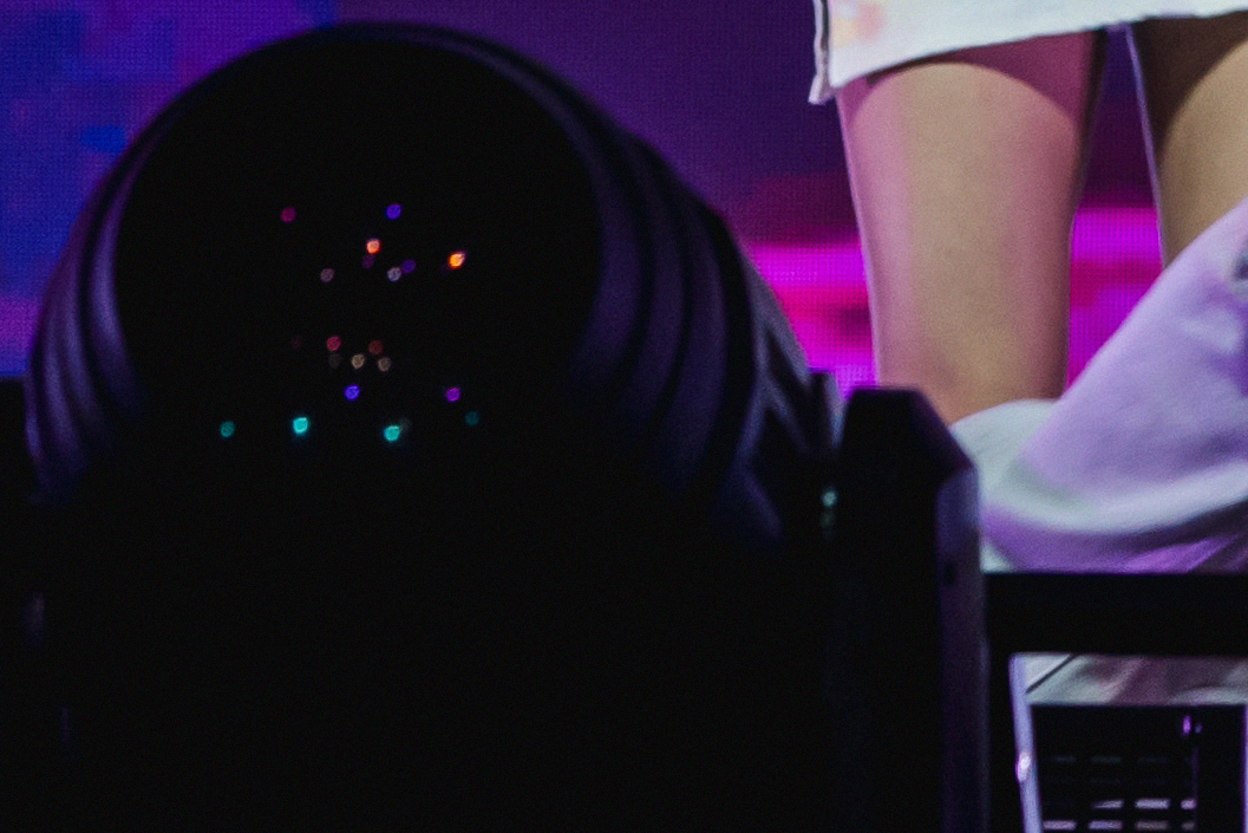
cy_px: -1294
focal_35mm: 635
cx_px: 3739
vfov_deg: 2.2
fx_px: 22015
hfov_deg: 3.2
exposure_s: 1/320
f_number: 4.5
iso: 1000
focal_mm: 98
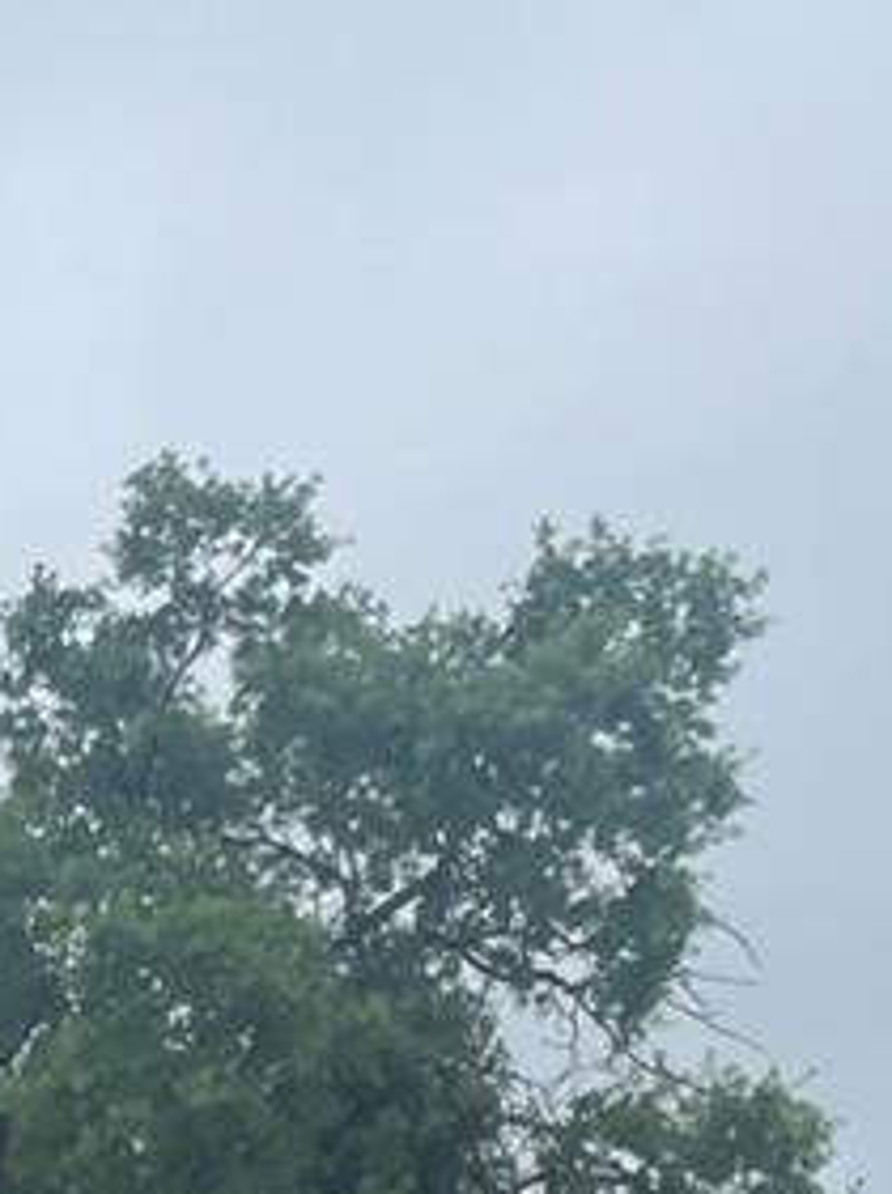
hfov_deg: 9.6
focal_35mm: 139
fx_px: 4787
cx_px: -1123
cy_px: 2167
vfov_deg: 12.9
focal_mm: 4.2
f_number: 1.6
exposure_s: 1/1304
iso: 32
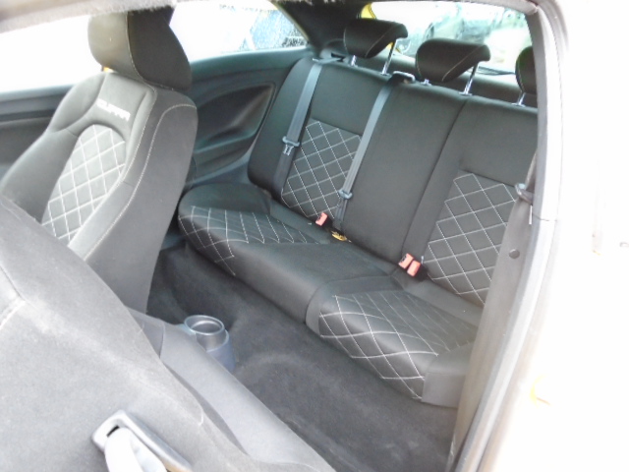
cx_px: 314
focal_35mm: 26
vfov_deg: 53.1
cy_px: 236
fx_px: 472
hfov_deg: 67.3
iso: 400
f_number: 3.2
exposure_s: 1/30
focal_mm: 4.6
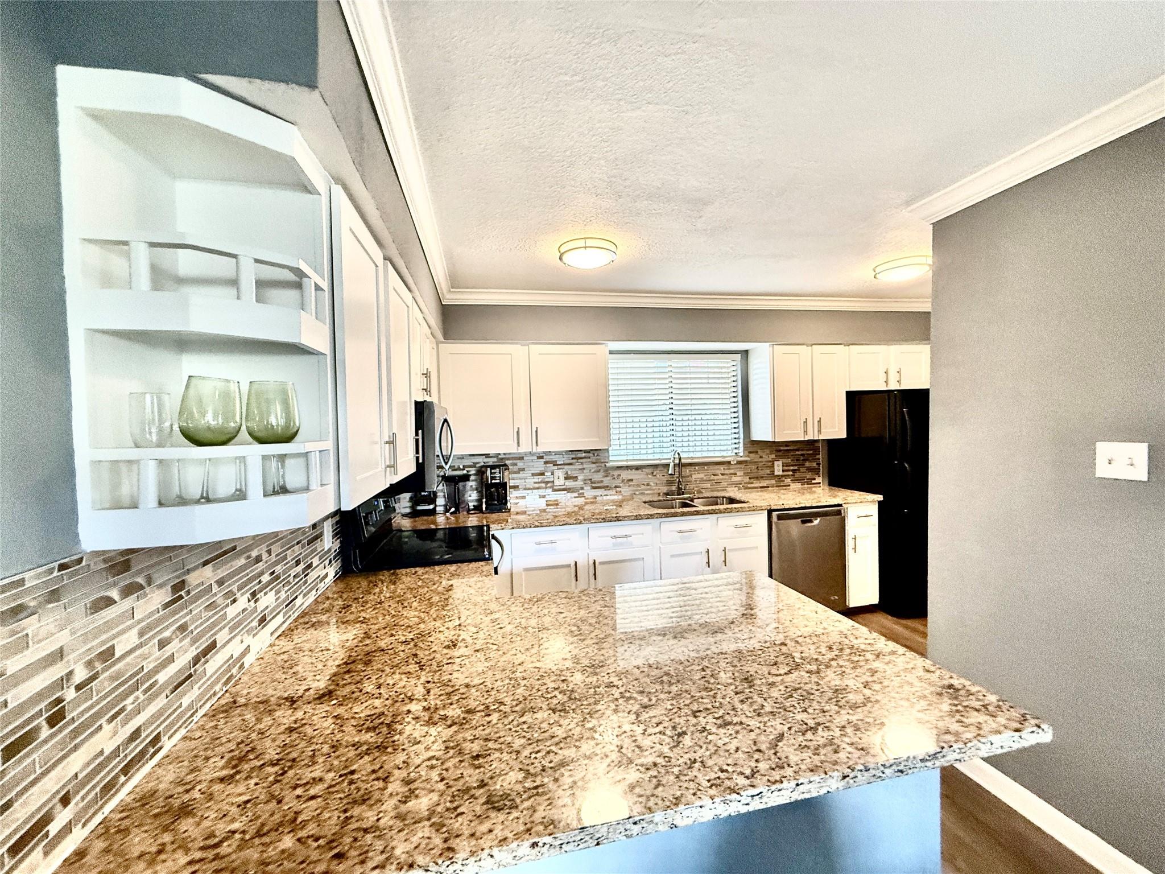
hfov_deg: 102.1
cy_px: 437
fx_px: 471
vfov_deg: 85.7
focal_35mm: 14
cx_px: 582
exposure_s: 1/120
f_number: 2.2
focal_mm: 2.22
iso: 250
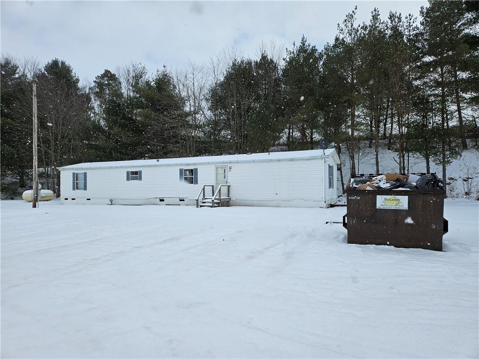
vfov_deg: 58.9
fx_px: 318
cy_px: 180
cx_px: 240
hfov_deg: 73.9
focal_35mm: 23
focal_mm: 5.4
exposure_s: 1/1859
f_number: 1.8
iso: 25
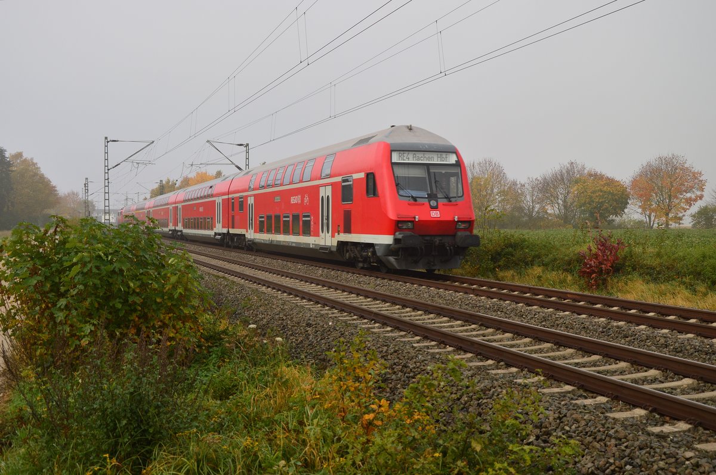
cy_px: 238
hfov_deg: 46.4
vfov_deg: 31.8
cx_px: 358
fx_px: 834
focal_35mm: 42
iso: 200
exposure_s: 1/400
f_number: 7.1
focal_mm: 28
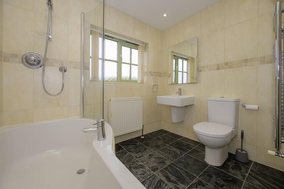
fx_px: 110
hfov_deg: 104.2
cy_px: 94
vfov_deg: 81.2
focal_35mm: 14
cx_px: 142
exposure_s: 1/125
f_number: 6.3
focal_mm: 14
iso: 400
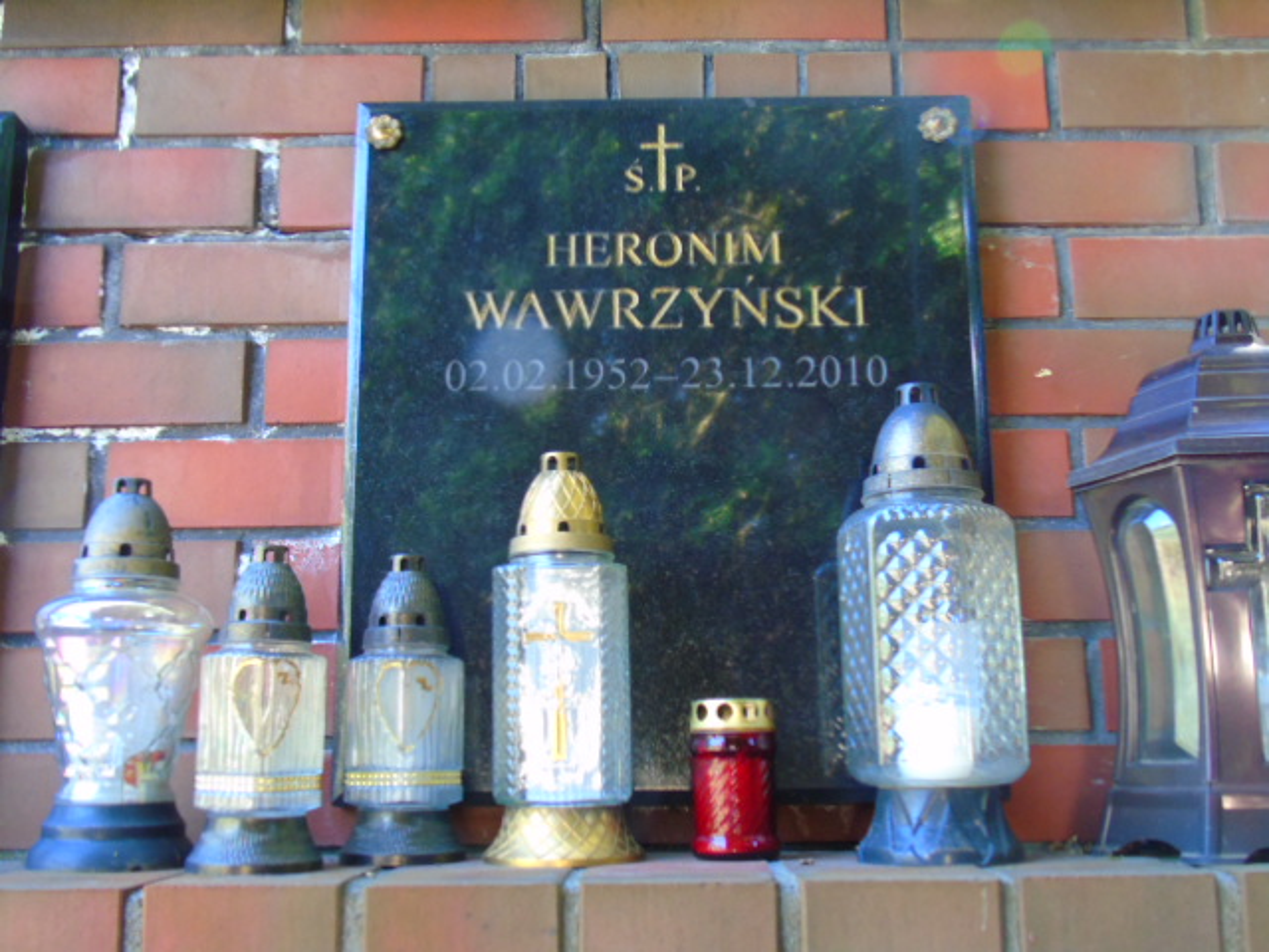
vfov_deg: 36.0
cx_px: 634
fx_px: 1466
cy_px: 476
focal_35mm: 40
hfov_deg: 46.8
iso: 320
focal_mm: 7.1
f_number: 3.9
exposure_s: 1/30
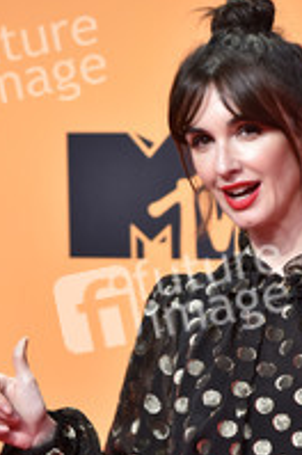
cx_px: 238
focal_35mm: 272
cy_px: 414
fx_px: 3434
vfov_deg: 7.6
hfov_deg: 5.0
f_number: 3.5
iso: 2000
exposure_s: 1/250
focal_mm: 135
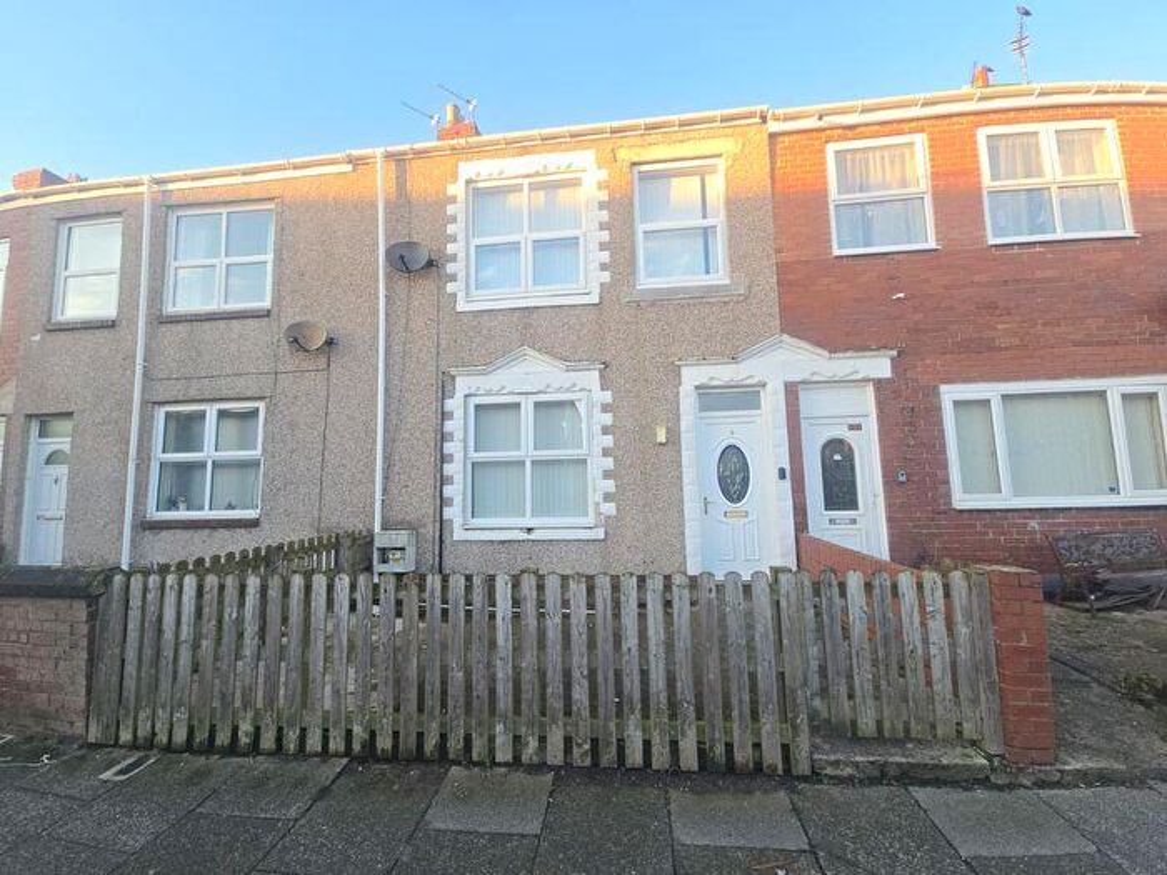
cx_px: 584
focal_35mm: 13
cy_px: 438
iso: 50
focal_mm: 2.2
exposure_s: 1/118
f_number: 2.2
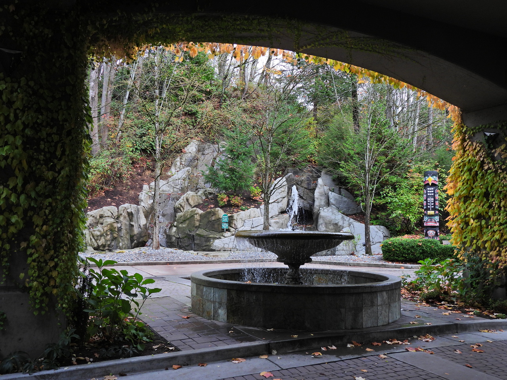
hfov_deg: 52.6
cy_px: 190
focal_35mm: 35
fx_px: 513
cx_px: 254
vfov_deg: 40.7
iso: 100
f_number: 3.2
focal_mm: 6.2
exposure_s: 1/160
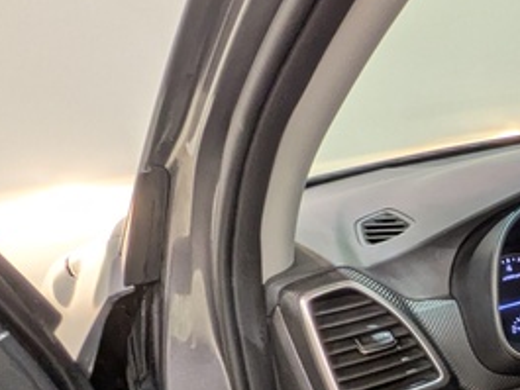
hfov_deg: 26.3
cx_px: 771
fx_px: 812
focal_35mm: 54
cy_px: 355
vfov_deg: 26.1
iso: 49
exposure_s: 1/33.3
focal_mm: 1.83
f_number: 2.2
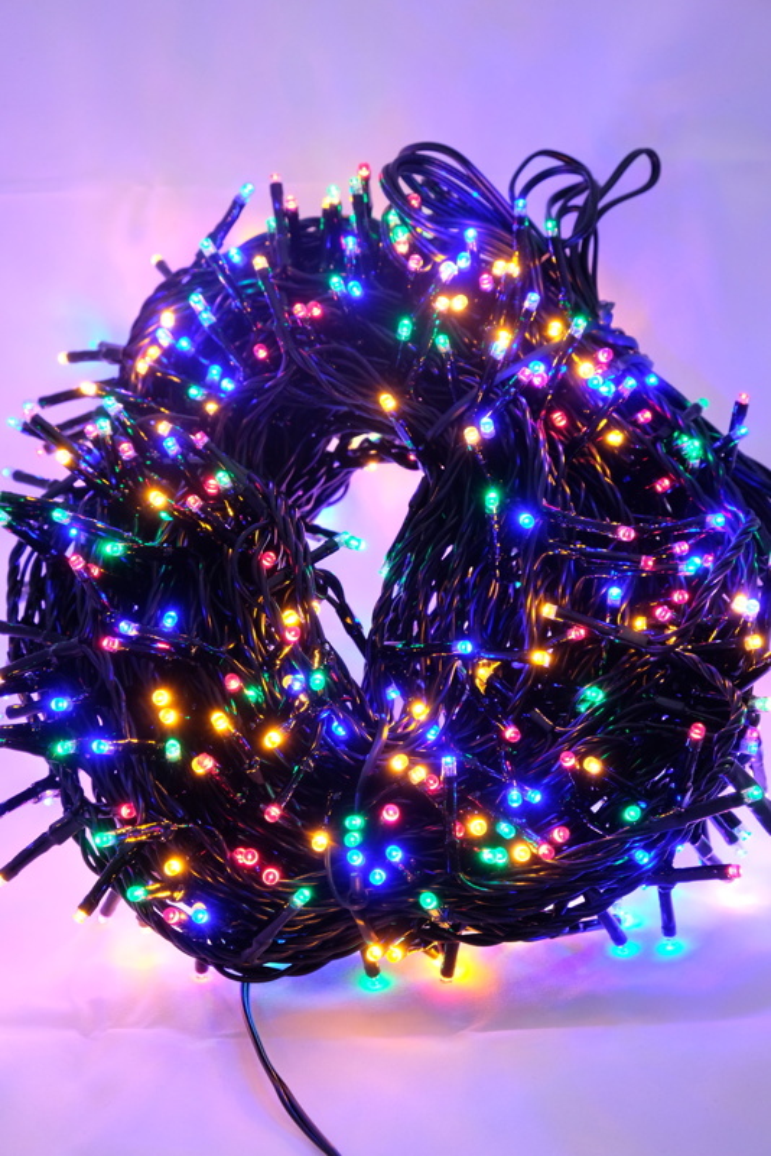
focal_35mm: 64
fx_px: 2054
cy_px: 578
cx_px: 386
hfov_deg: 21.3
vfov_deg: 31.4
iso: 1250
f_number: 8
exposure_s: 1/30
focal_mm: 42.5
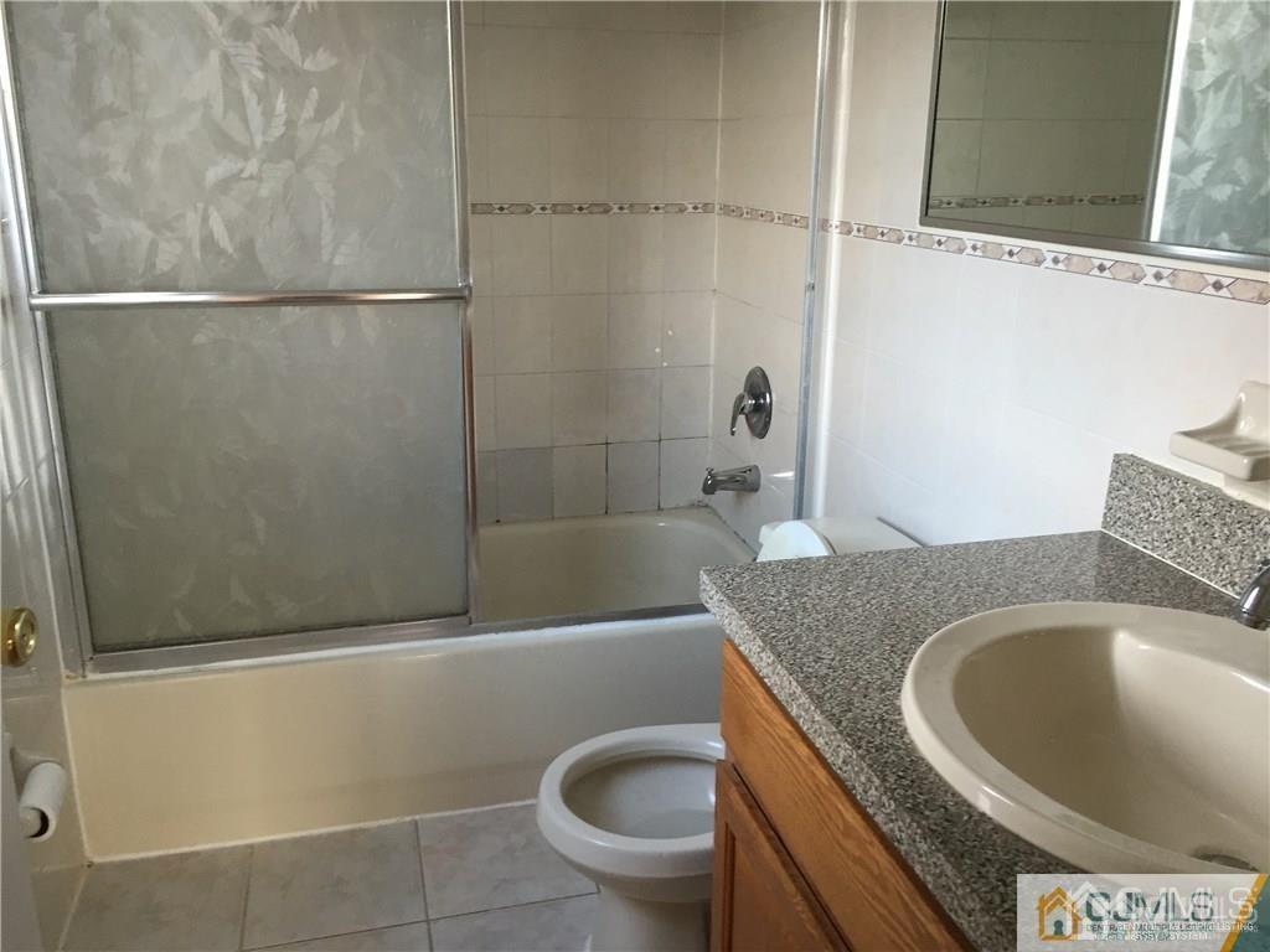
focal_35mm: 29
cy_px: 476
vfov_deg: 48.2
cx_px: 635
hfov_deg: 61.7
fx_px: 1064
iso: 80
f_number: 2.2
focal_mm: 4.15
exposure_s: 1/30
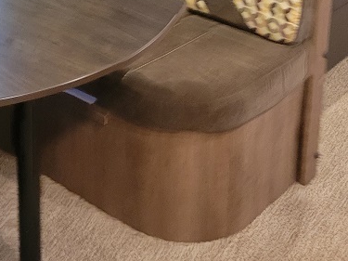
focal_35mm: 84
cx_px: 78
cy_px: -120
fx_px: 844
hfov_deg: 23.0
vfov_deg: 16.2
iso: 500
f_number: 1.8
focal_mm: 5.4
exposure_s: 1/40
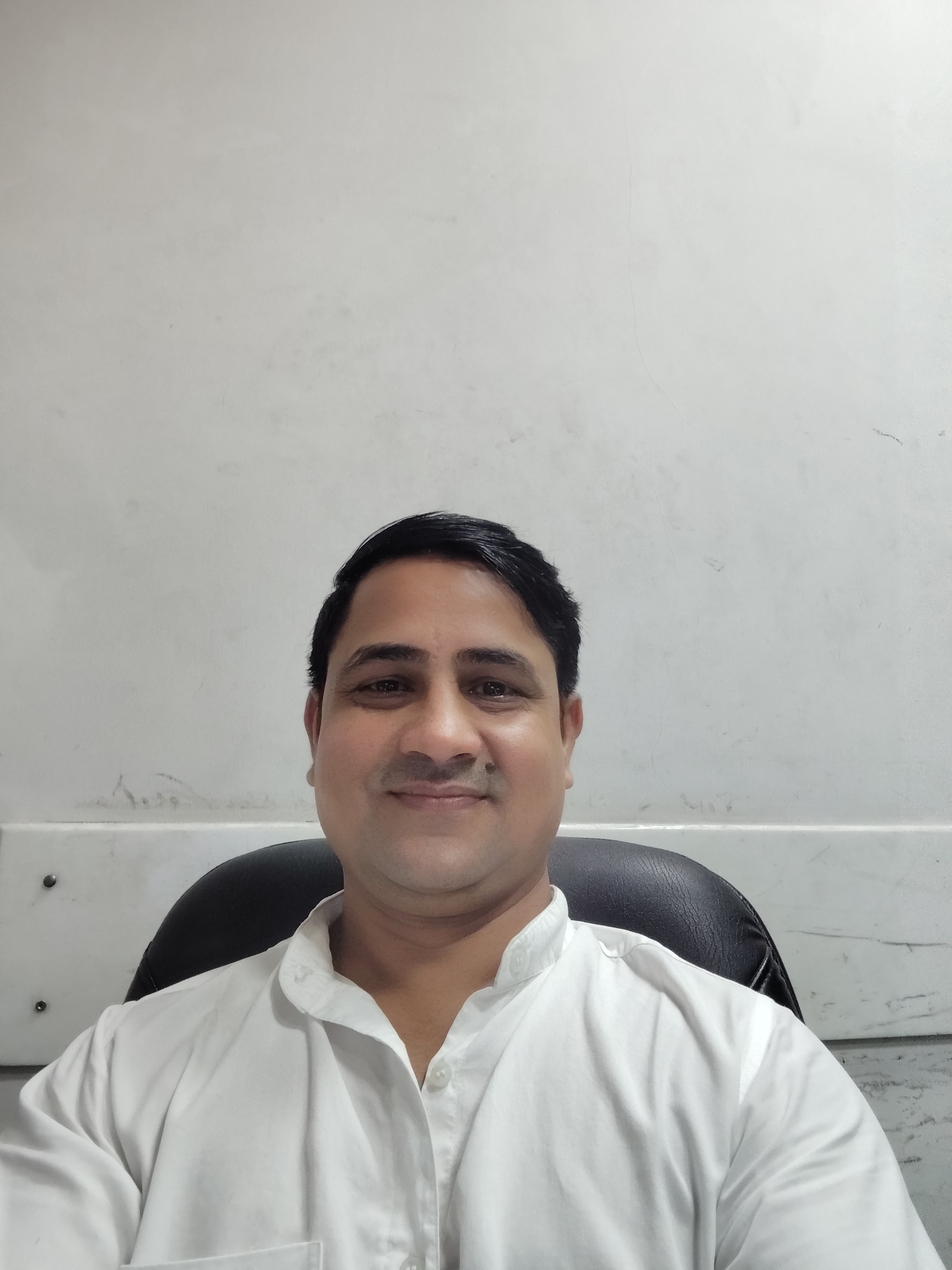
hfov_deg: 53.1
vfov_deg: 67.3
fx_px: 953
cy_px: 635
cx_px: 476
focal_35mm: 26
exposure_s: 1/33.3
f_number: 2
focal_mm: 2.79
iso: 194
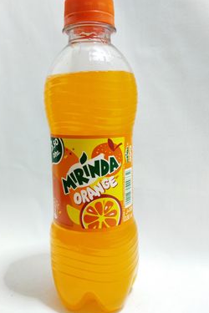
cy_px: 149
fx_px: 279
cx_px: 94
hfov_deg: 41.1
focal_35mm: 32
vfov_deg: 58.7
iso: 142
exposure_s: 1/100
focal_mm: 4.71
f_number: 1.79
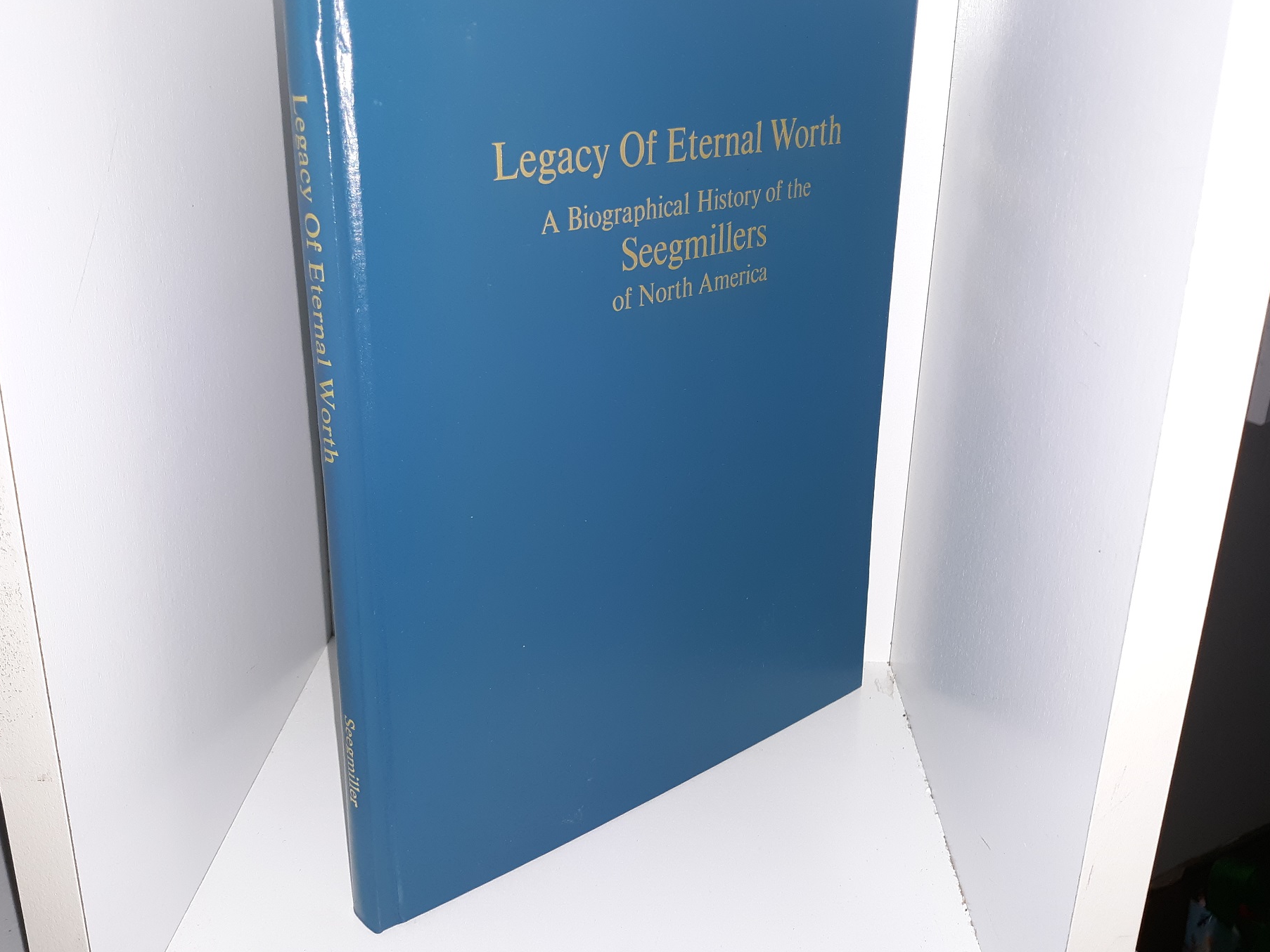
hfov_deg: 56.8
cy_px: 412
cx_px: 606
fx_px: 1174
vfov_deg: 44.1
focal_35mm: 32
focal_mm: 3.7
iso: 64
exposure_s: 1/60
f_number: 1.7
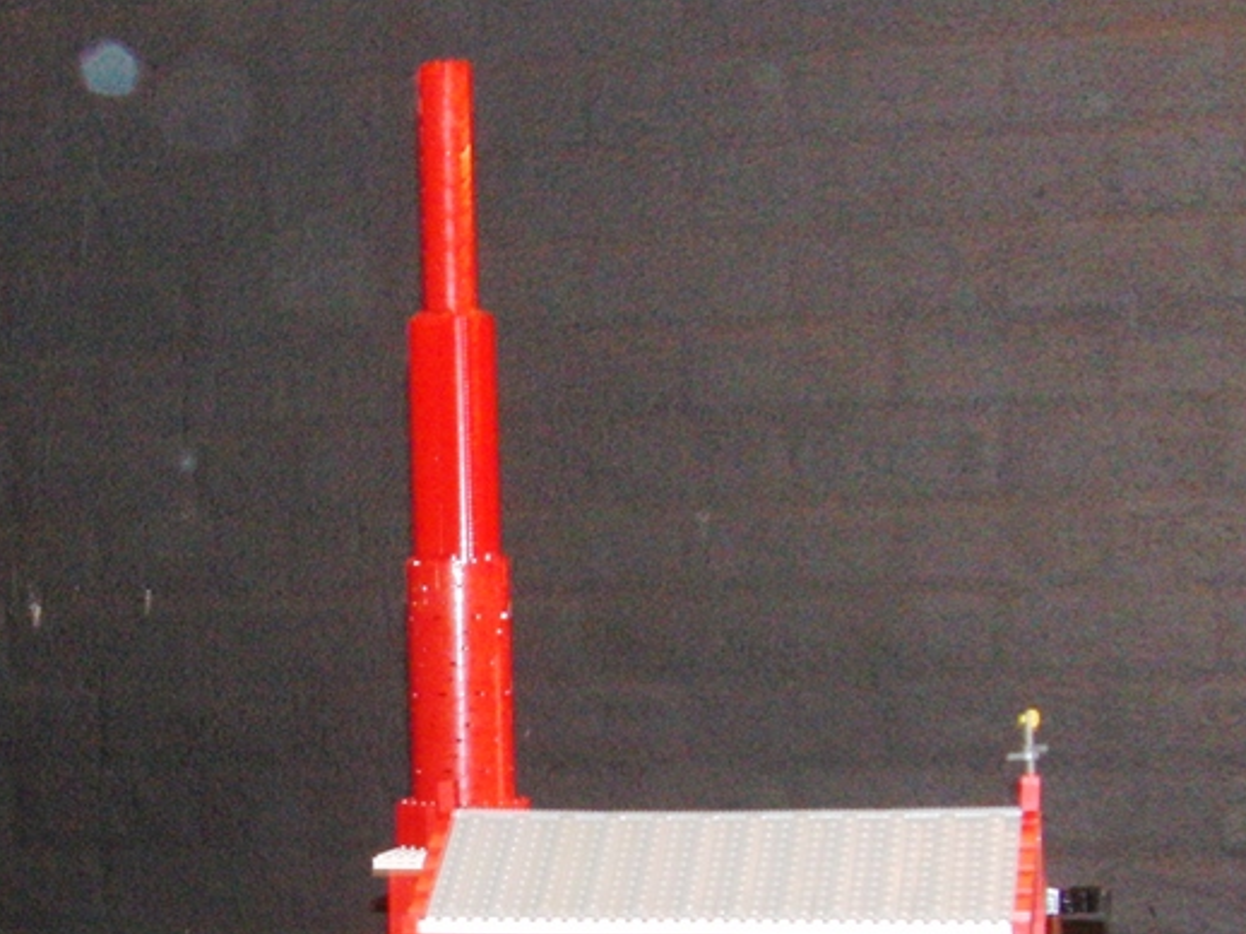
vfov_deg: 16.3
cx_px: 200
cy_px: 879
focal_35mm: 89
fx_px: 3202
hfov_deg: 21.7
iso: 400
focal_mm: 7.9
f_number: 3.2
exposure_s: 1/15
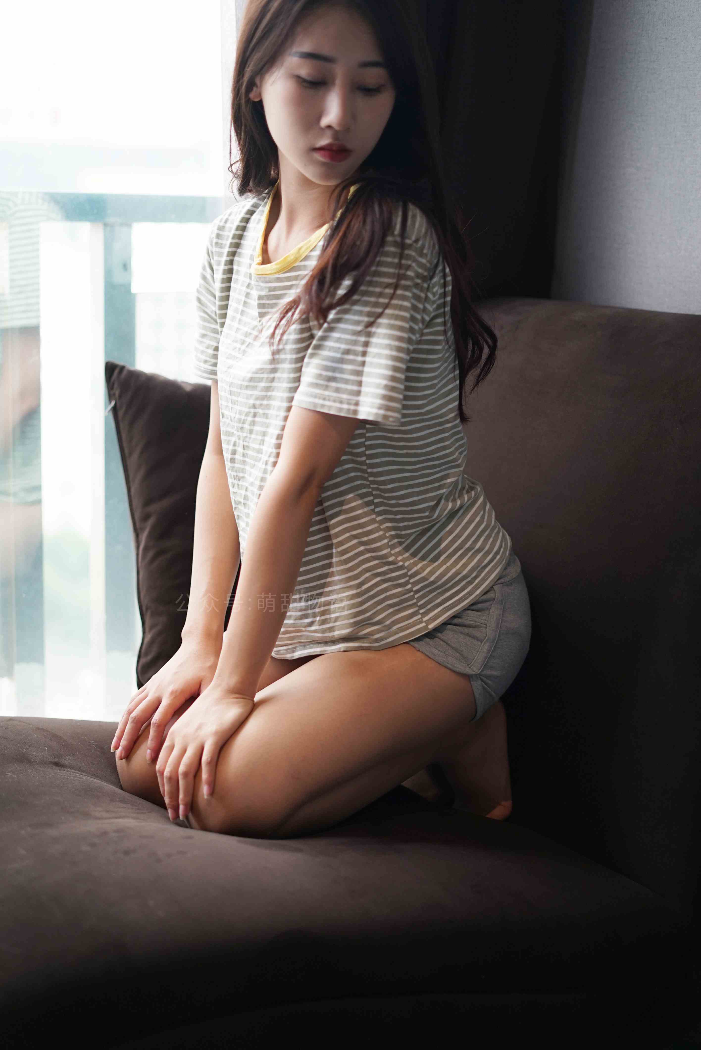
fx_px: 1458
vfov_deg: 39.6
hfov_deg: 27.0
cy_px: 525
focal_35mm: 50
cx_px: 350
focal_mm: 50
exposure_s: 1/100
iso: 500
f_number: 2
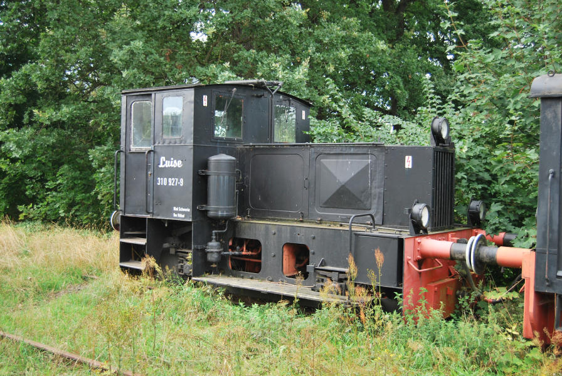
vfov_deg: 32.0
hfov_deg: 46.3
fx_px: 657
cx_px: 281
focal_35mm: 42
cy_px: 188
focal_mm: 28
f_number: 4.2
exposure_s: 1/200
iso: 200
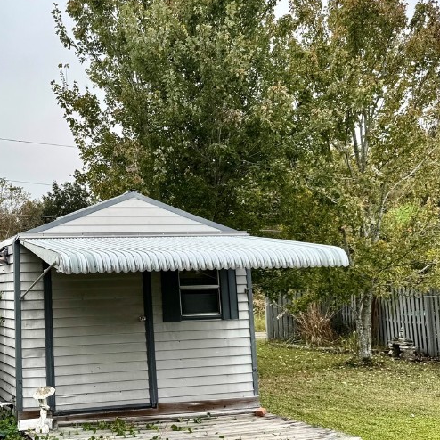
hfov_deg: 36.0
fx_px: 633
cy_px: 229
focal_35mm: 44
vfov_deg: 38.3
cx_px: 45
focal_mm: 6.76
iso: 80
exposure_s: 1/1366
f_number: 1.78
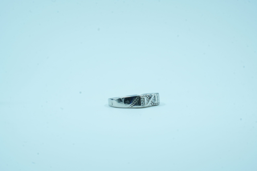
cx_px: 128
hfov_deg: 19.5
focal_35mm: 105
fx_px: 750
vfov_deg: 13.0
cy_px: 86
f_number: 10
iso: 400
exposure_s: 1/125
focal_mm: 105
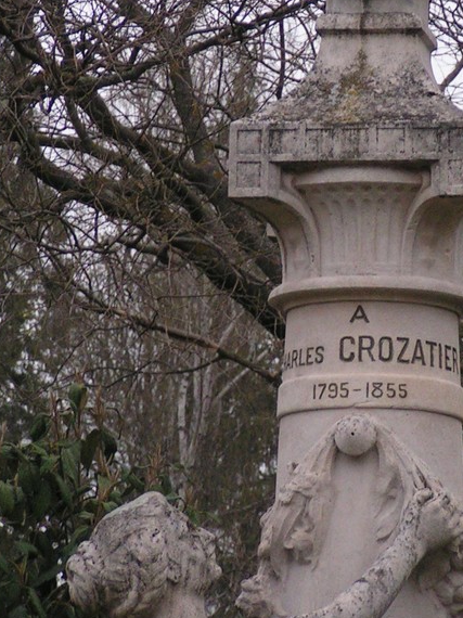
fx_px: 6014
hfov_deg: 4.4
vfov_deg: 5.9
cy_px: 170
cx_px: 370
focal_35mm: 337
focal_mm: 27.5
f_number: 3.5
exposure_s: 1/200
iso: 160
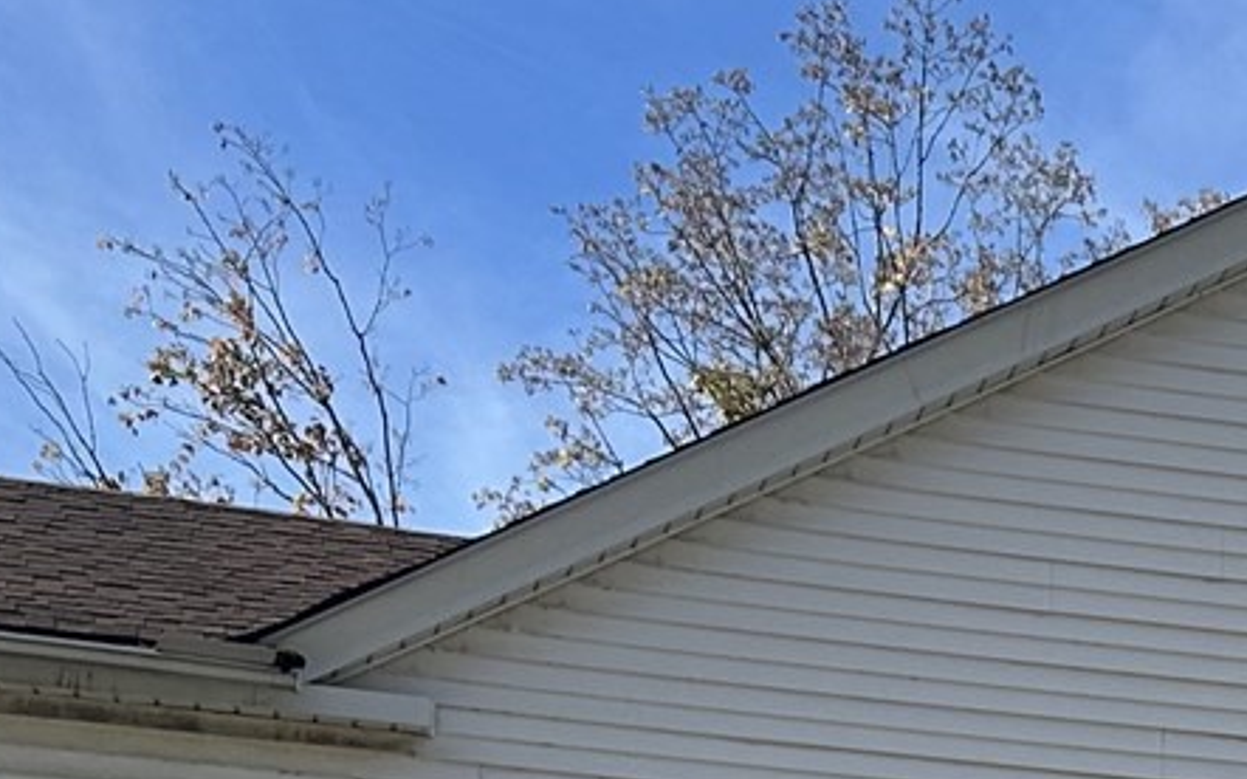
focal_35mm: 118
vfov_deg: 10.1
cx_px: 1270
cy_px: 1648
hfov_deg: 17.2
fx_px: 4009
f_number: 1.78
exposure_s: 1/3247
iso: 80
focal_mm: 6.86
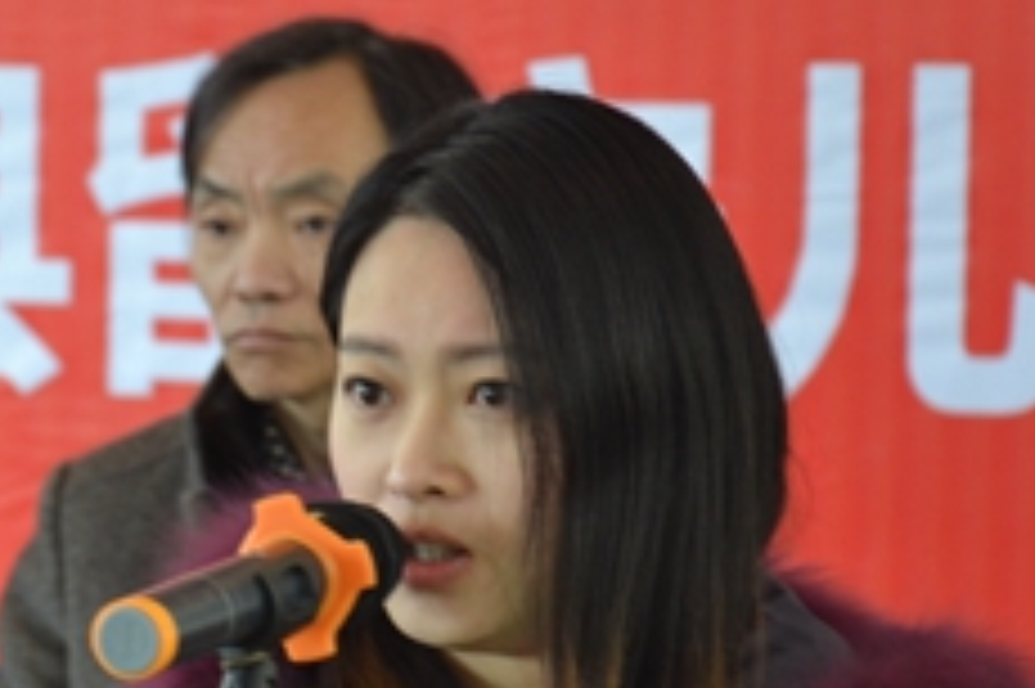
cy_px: 609
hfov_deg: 7.4
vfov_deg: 4.9
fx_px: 7960
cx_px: 94
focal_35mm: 277
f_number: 5.6
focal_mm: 85
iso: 800
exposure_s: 1/15
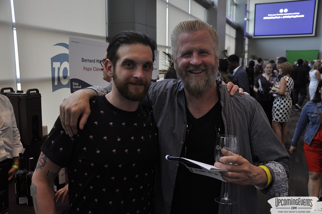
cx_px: 161
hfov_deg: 51.3
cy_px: 107
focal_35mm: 38
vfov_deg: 35.4
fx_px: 335
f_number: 5
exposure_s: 1/60
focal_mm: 25
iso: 400
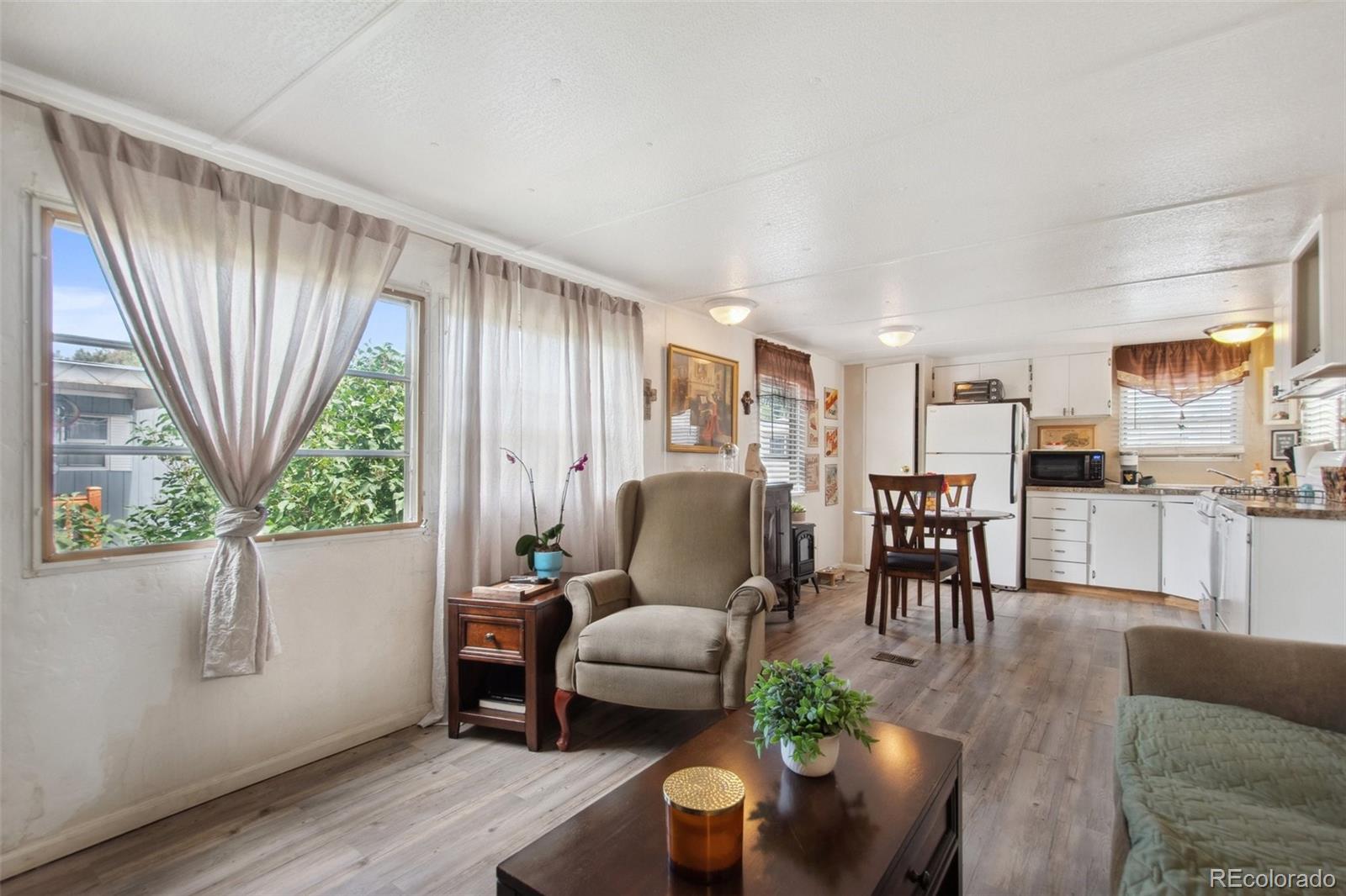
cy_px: 448
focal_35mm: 15
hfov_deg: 100.4
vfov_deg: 77.3
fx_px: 561
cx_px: 673
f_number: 8
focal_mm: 10
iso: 400
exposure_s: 1/80
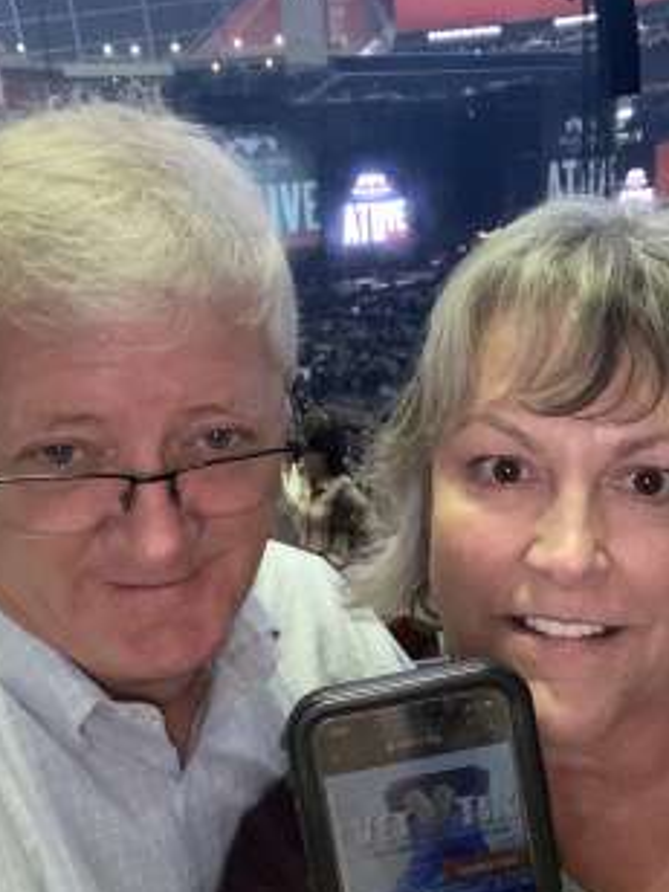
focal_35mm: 39
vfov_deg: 47.7
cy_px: 516
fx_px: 1005
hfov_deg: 36.8
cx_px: 368
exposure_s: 1/30
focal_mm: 2.71
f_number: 2.2
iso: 640
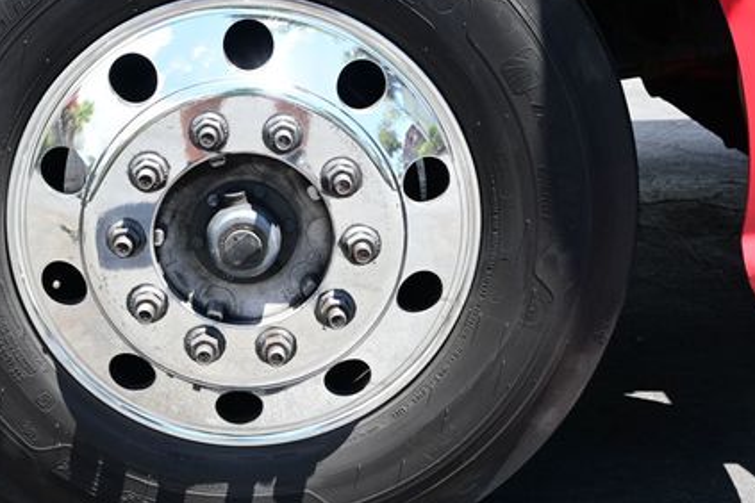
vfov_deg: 21.7
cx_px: 266
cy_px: 184
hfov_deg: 32.0
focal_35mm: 62
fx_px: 1308
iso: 100
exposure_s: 1/125
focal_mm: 27.5
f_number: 5.6
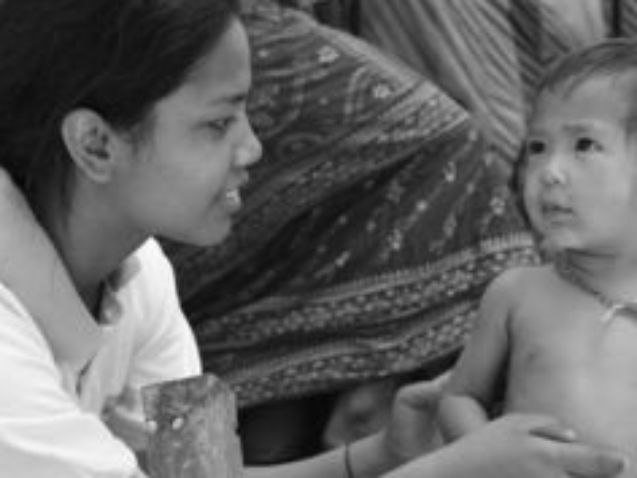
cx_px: 356
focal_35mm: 78
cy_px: 282
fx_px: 1435
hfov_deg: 25.0
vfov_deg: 18.9
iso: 100
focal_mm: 32
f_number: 4.8
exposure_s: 1/125
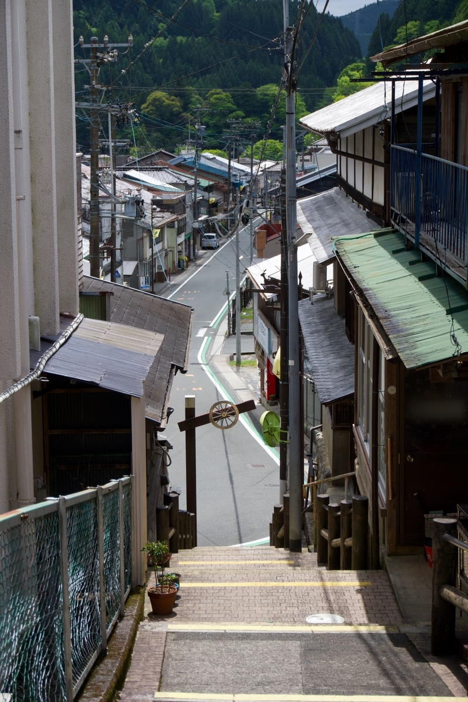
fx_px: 1462
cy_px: 351
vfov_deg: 27.0
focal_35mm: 75
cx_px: 234
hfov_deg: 18.2
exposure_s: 1/500
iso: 160
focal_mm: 50
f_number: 8
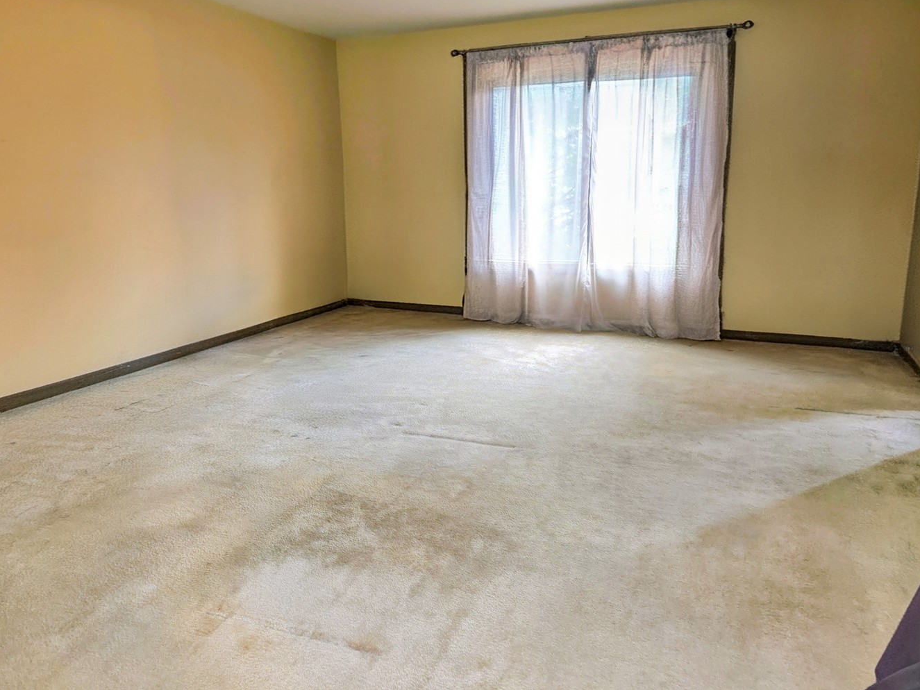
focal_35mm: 25
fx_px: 664
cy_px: 317
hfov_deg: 69.3
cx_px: 432
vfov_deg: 54.8
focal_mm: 6.3
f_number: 1.7
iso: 160
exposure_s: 1/12
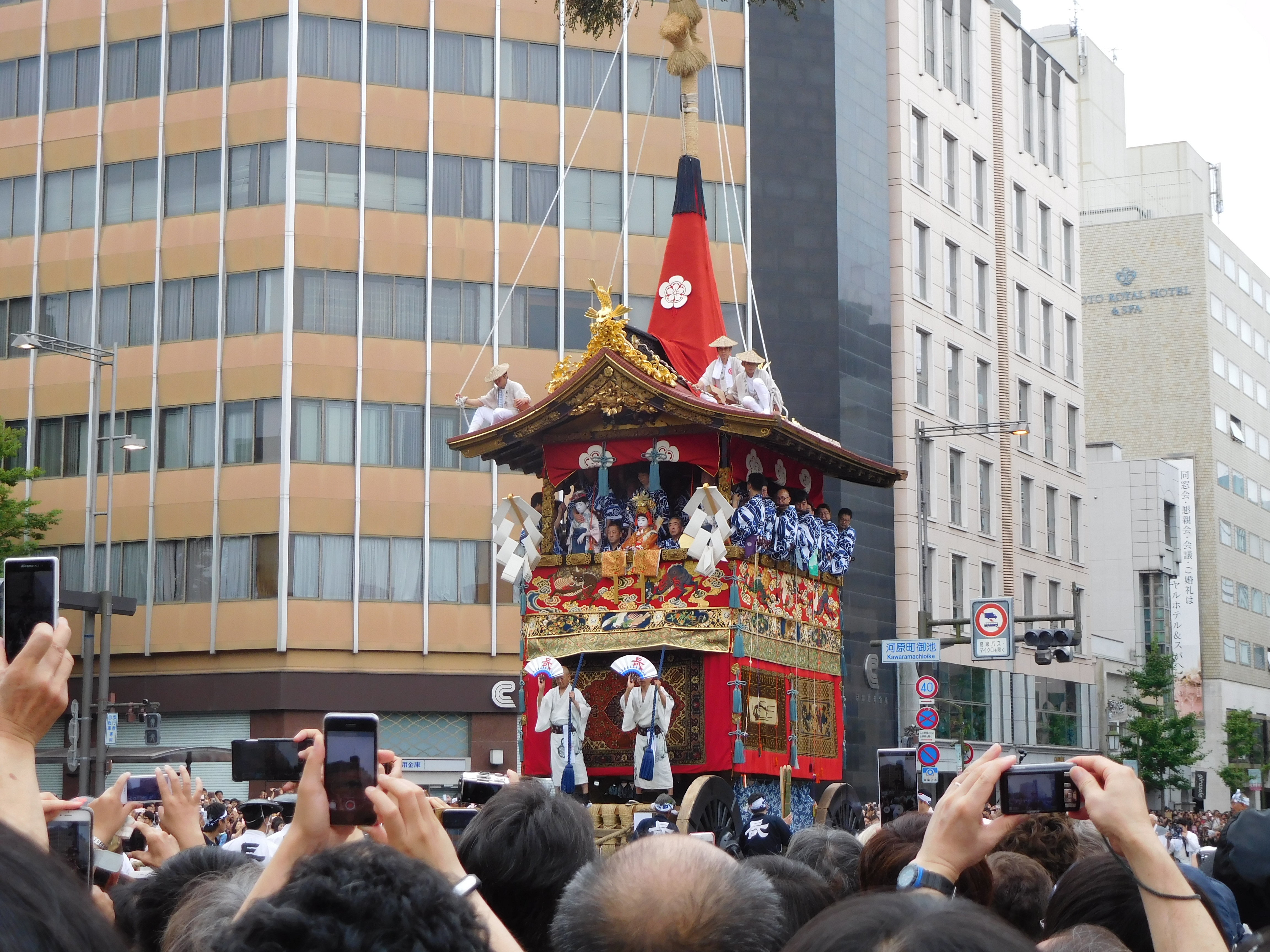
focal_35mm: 62
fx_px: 2275
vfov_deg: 23.7
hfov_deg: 31.2
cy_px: 476
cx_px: 635
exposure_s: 1/200
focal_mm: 11.1
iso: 125
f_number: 4.4
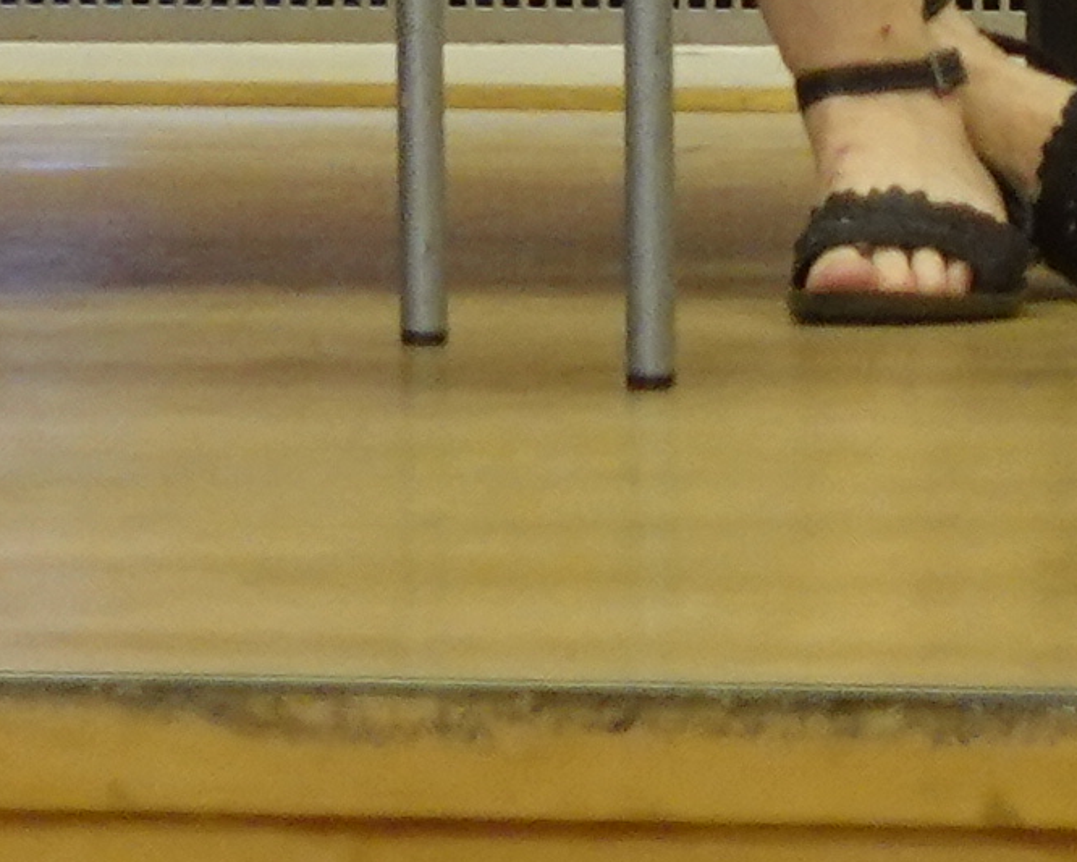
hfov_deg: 3.6
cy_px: -1302
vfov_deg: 2.8
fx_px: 17215
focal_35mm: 540
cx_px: 558
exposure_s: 1/30
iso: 800
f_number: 2.8
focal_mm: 25.7
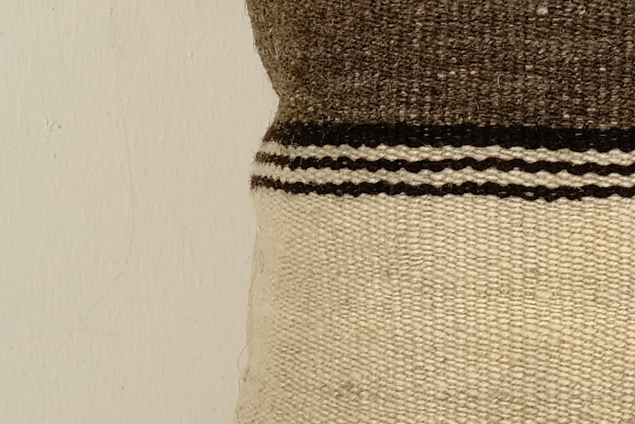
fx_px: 4110
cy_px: 134
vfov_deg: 5.9
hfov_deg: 8.6
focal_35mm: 233
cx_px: 975
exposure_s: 1/160
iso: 80
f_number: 13
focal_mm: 27.7
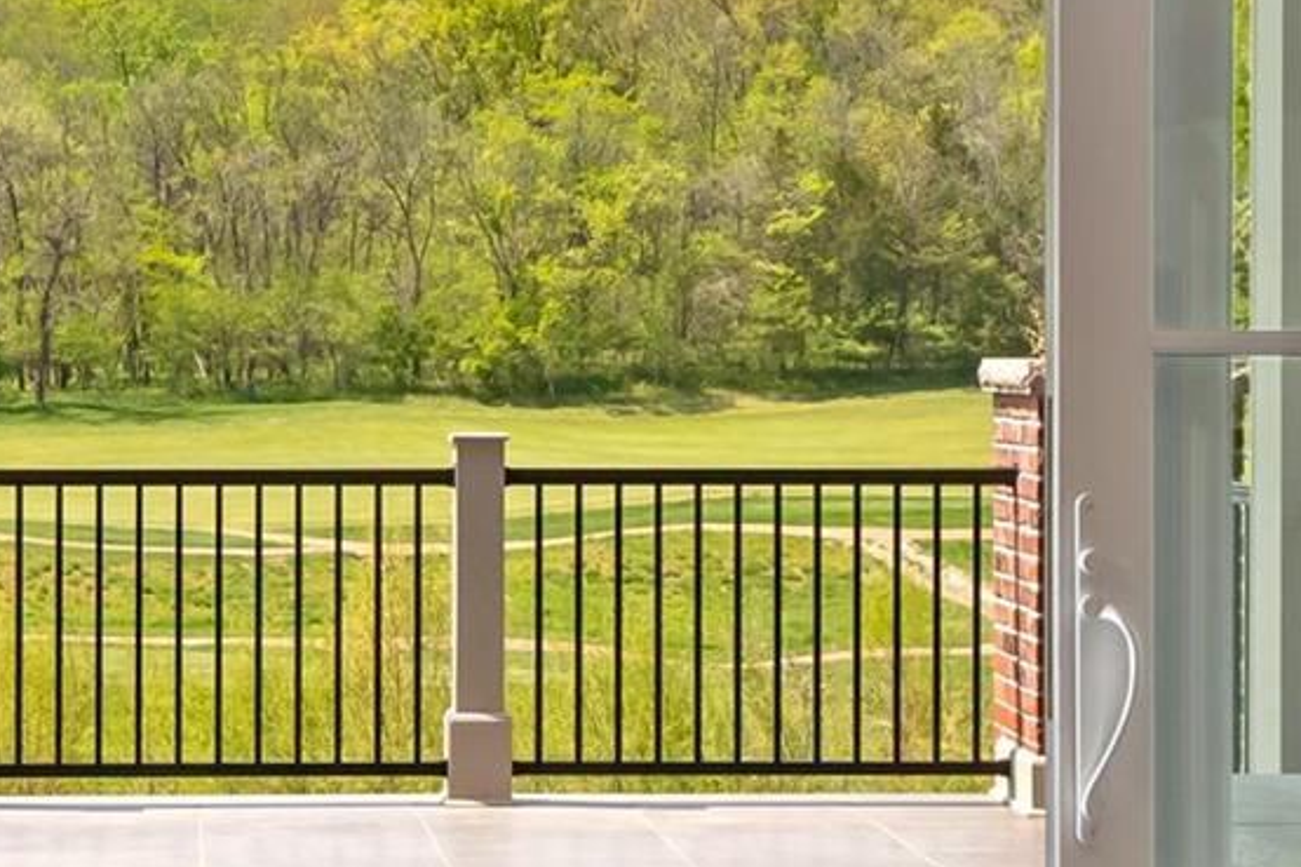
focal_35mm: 104
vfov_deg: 13.2
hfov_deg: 19.4
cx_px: 249
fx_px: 3757
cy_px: 399
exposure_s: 1/25
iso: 400
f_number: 8
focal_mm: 18
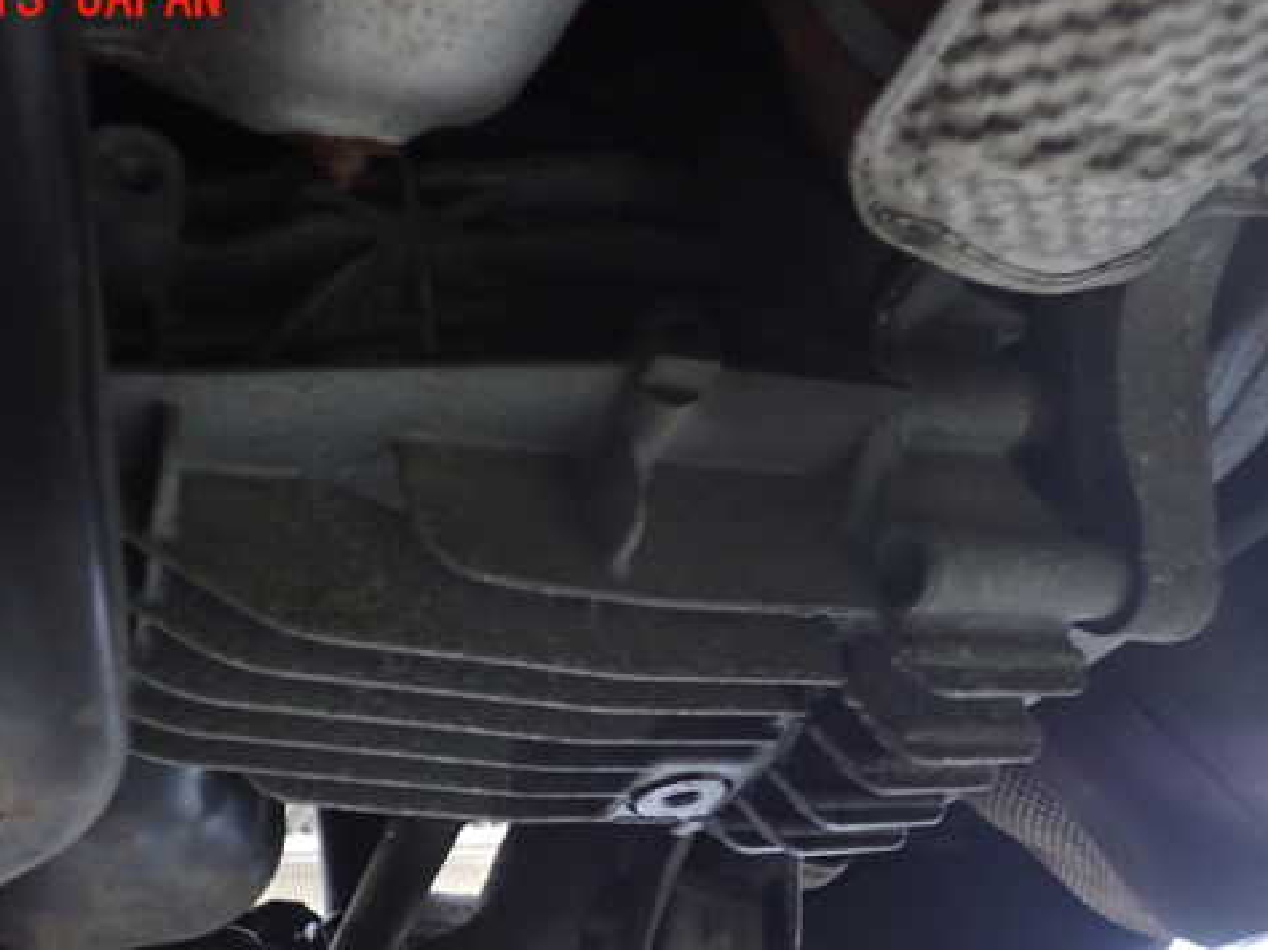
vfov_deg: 37.6
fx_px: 1391
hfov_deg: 48.8
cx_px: 538
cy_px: 567
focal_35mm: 38
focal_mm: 5.4
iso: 800
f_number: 2.3
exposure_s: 1/15
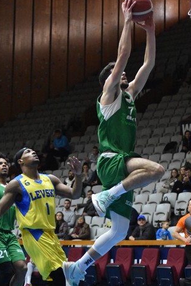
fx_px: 1089
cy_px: 129
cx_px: 122
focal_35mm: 137
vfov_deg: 15.0
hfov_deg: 10.0
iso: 6400
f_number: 4.5
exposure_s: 1/320
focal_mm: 70
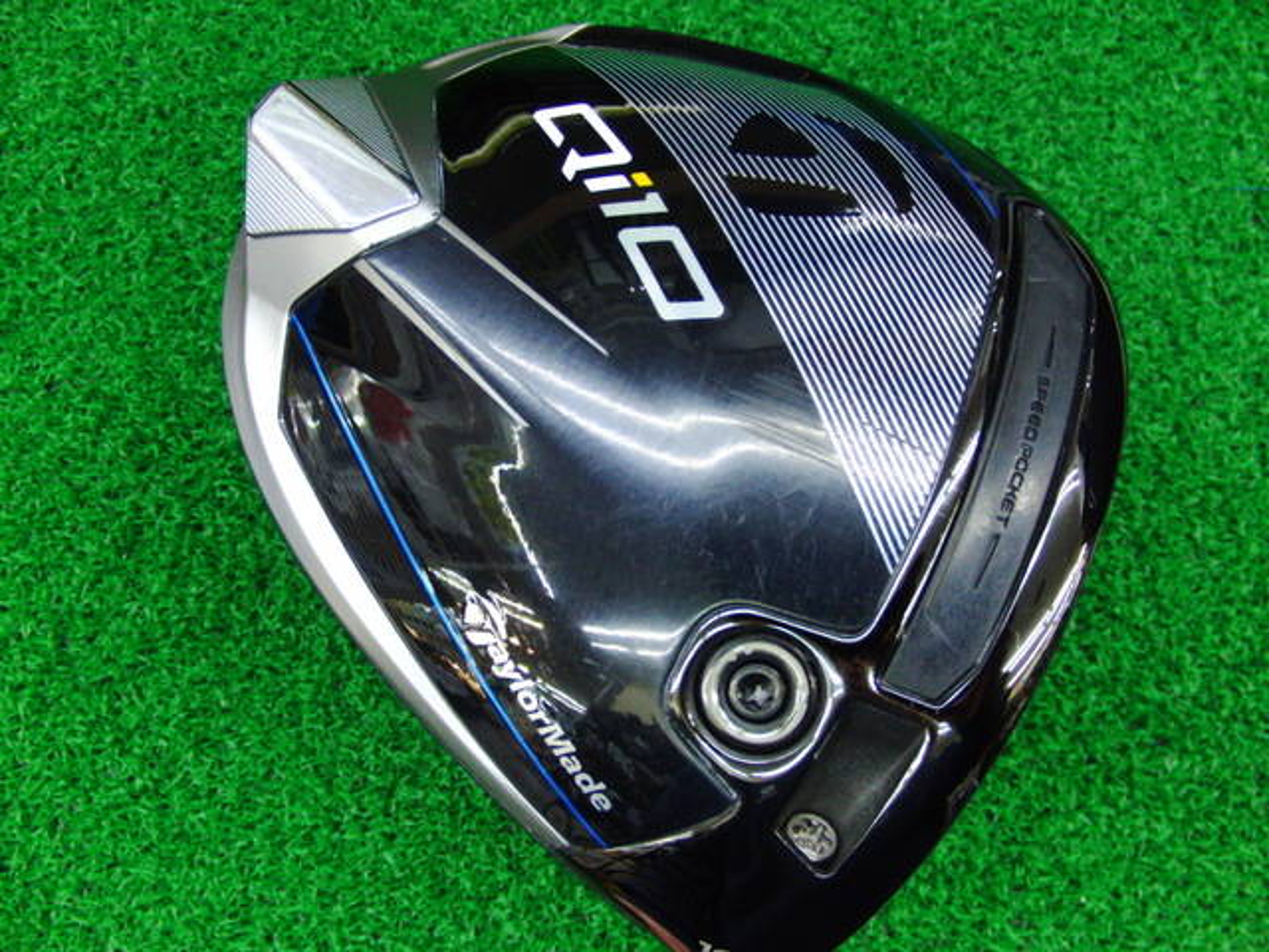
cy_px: 476
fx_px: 1356
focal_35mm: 37
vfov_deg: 38.7
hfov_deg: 50.1
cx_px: 634
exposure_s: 1/40
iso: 400
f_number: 3.6
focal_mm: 6.42
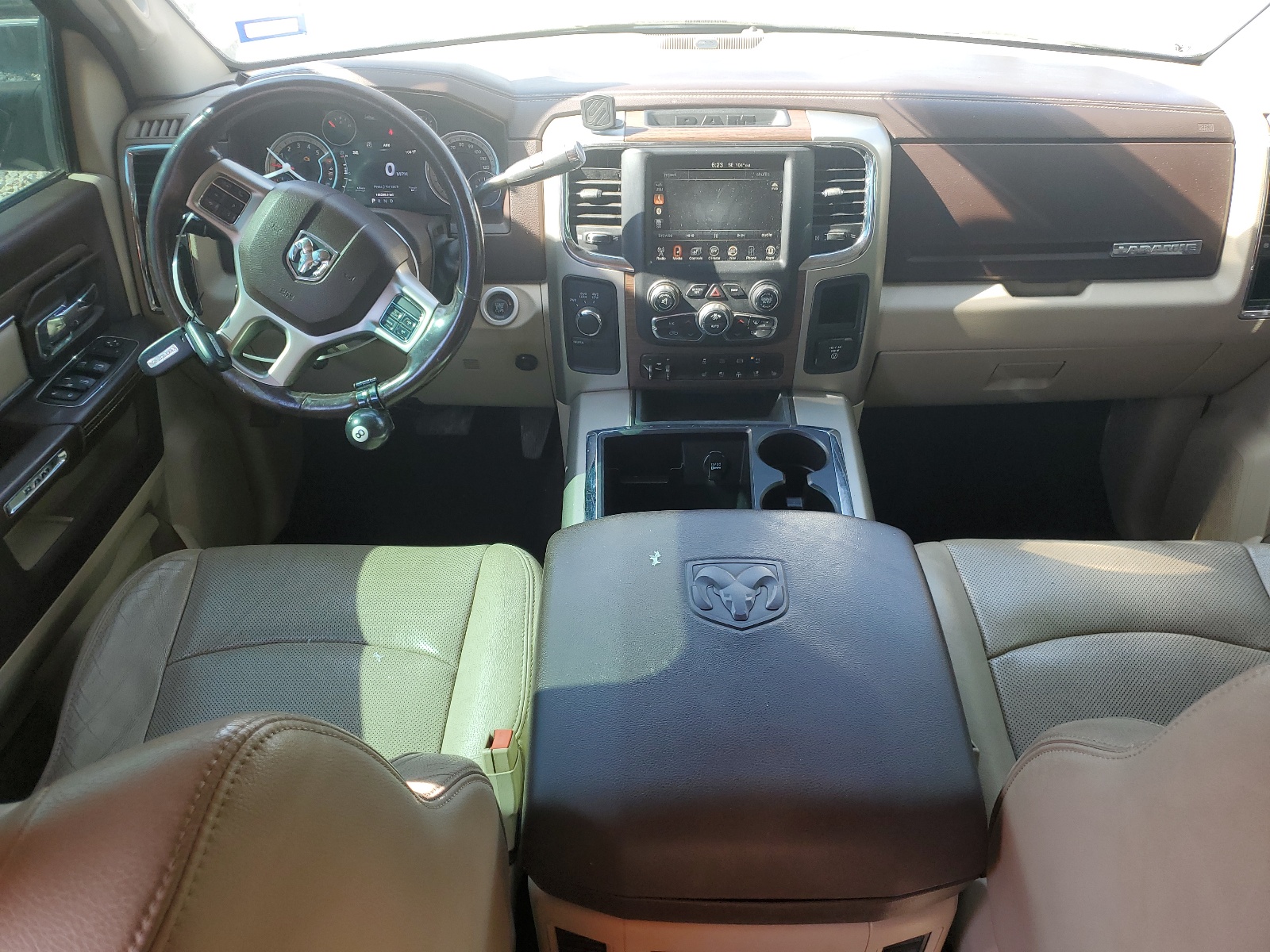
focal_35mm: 26
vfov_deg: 53.1
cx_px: 635
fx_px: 954
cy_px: 476
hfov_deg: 67.3
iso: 50
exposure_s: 1/147
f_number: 1.5
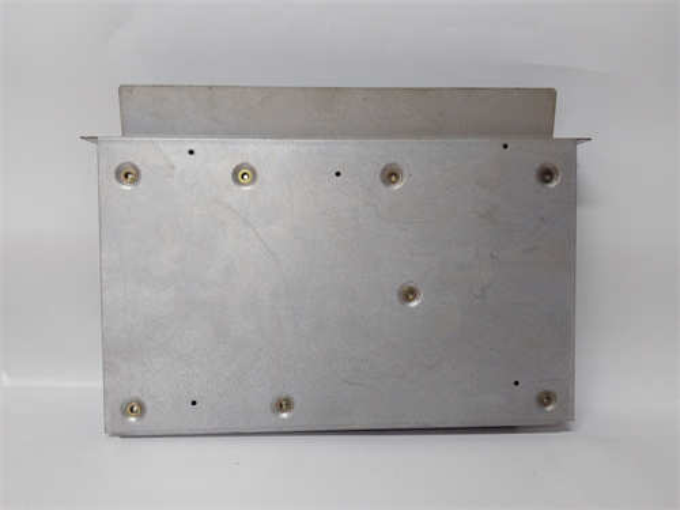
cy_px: 255
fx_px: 530
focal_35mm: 27
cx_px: 340
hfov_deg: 65.3
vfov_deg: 51.4
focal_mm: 3.79
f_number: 2
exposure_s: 1/33
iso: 167
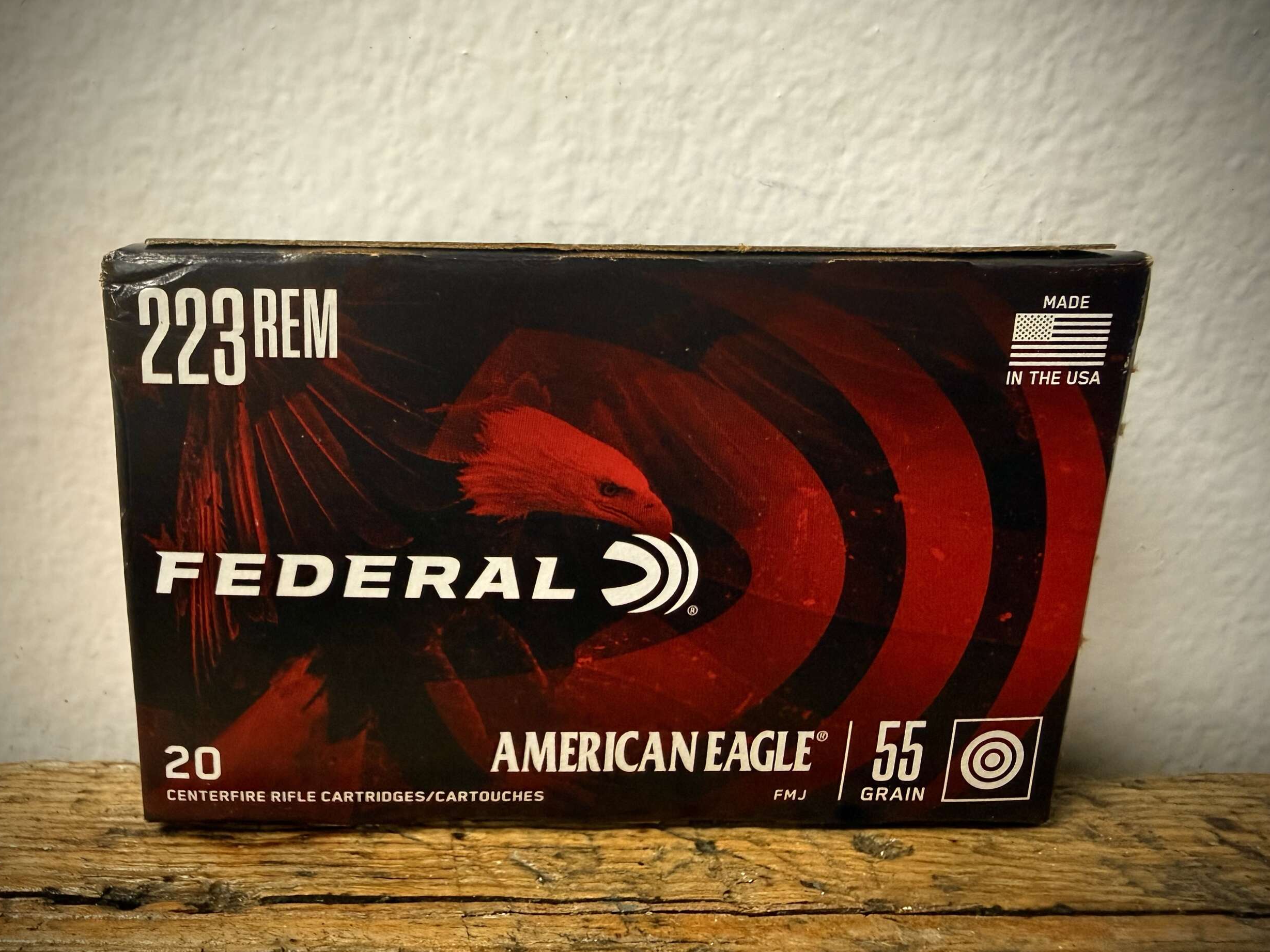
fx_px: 917
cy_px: 479
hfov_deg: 69.4
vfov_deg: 54.9
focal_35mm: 25
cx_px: 631
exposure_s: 1/60
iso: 400
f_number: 2.2
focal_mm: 2.22
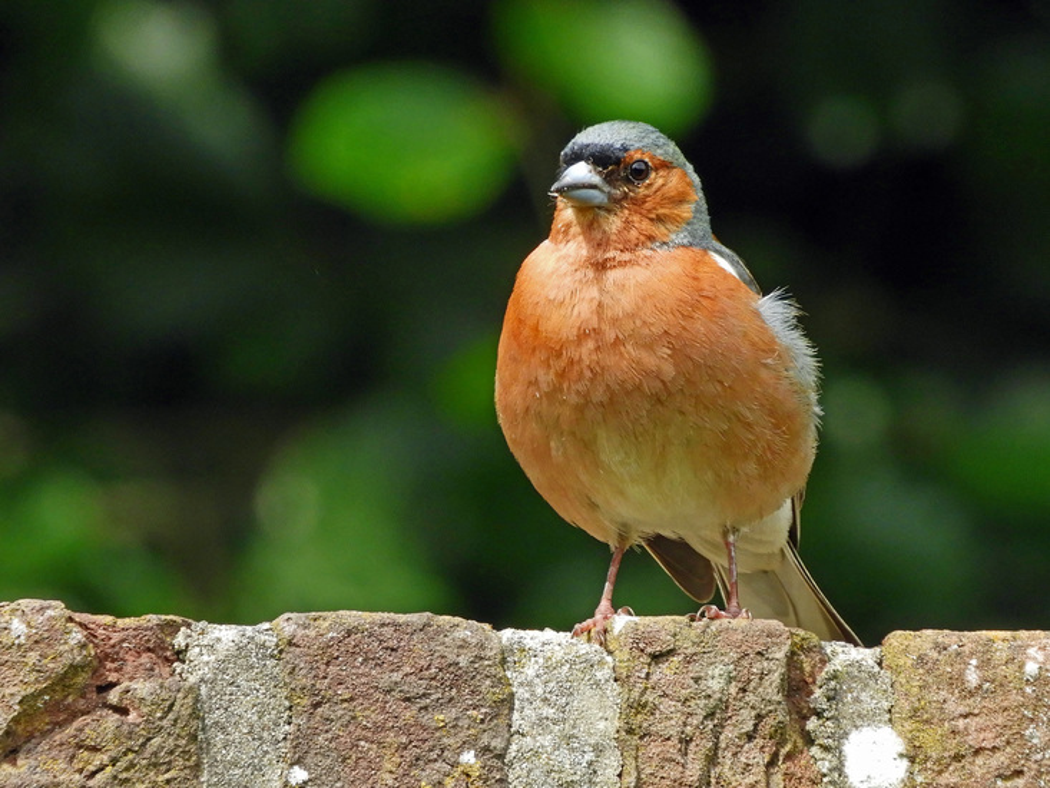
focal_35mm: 800
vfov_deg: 1.9
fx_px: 24270
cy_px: 394
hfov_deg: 2.5
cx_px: 525
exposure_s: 1/250
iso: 220
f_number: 5.6
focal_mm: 143.3
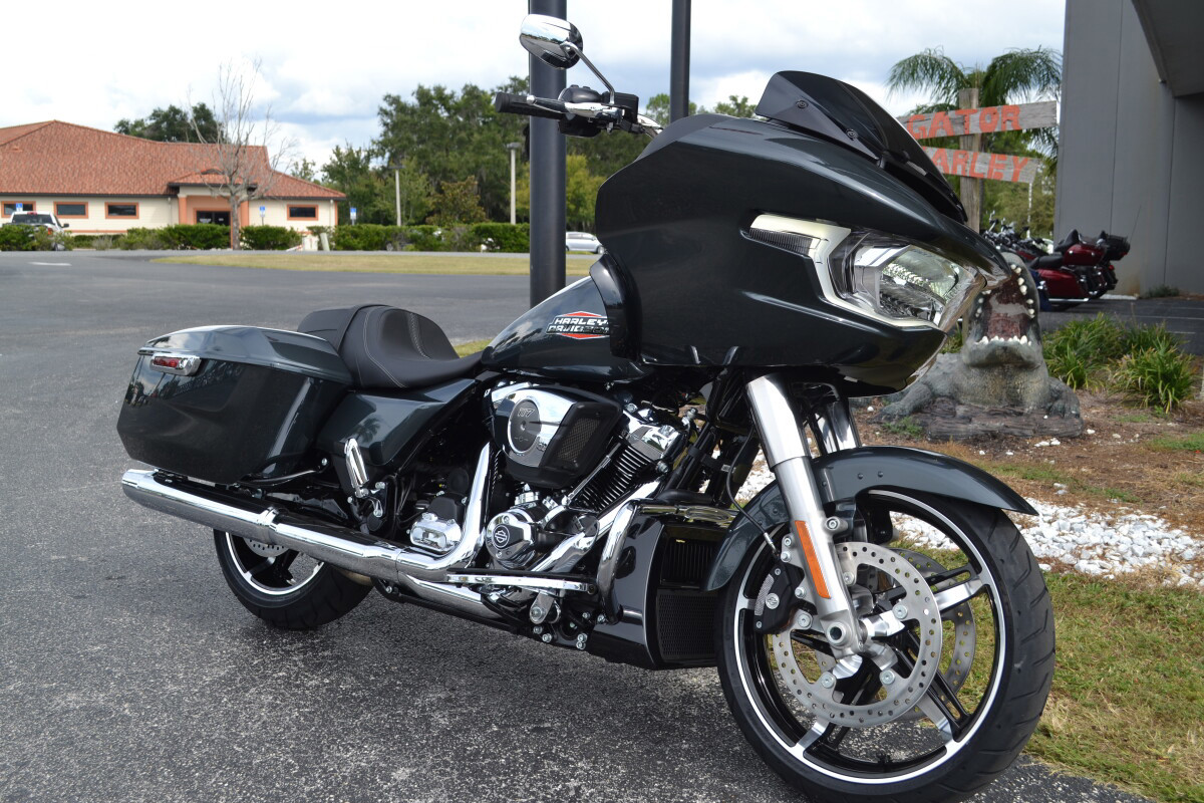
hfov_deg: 53.1
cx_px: 602
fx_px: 1204
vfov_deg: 36.9
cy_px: 402
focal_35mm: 36
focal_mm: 24
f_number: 6.3
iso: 100
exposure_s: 1/160
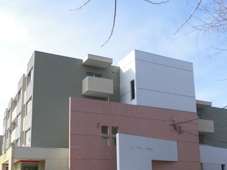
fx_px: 269
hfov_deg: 45.7
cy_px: 131
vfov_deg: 34.3
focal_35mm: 41
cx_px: 102
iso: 100
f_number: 3.1
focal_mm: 4.3
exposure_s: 1/800
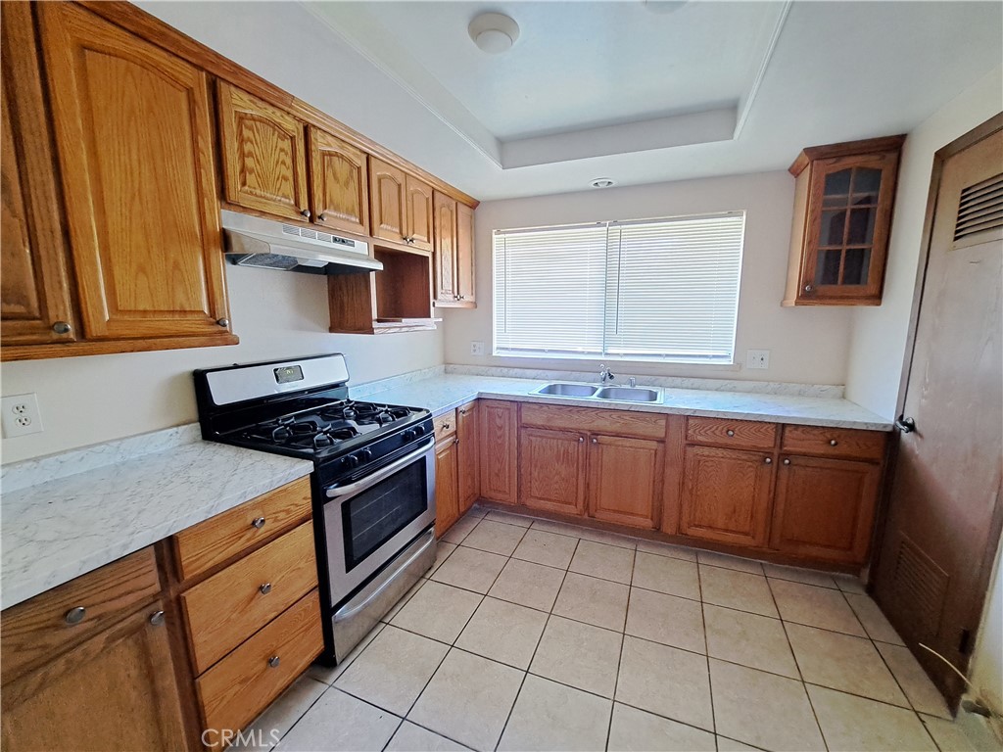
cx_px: 502
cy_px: 376
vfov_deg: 89.9
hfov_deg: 106.2
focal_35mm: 13
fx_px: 377
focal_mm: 1.74
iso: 250
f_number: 2.2
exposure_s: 1/24
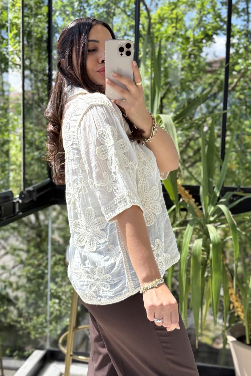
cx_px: 126
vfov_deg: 38.9
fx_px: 533
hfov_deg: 26.5
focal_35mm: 51
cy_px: 190
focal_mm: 6.76
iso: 64
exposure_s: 1/646
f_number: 1.78
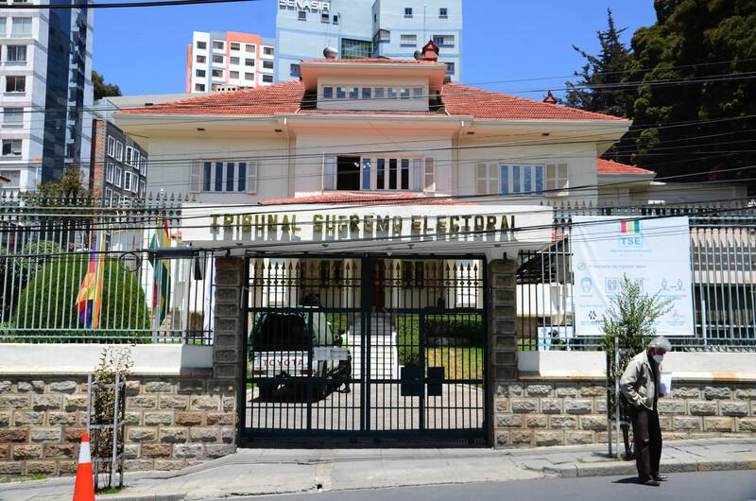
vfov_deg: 34.1
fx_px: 817
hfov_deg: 49.6
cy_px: 250
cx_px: 378
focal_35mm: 39
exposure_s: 1/500
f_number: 8
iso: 400
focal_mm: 26
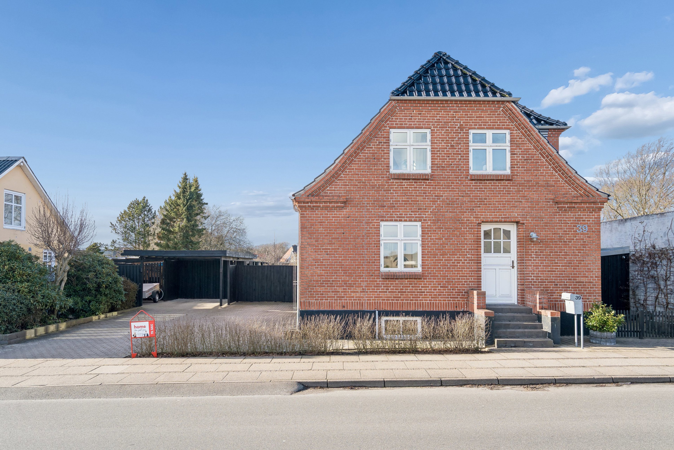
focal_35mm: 24
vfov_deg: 53.1
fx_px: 449
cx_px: 337
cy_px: 225
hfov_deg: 73.7
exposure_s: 1/200
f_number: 7.1
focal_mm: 24
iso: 160
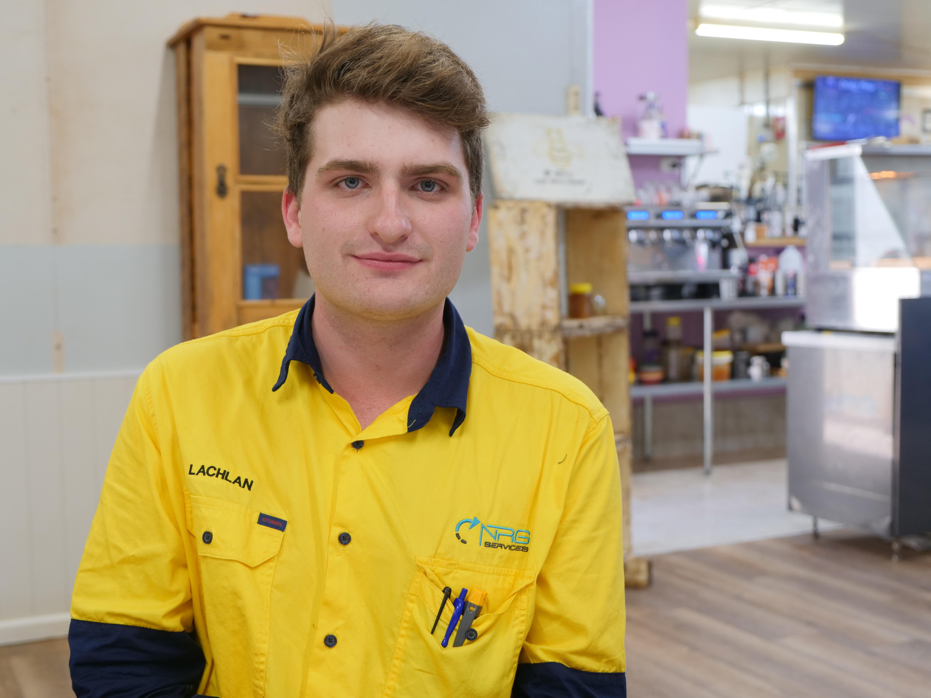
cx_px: 466
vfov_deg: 30.3
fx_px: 1291
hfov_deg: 39.7
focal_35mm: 48
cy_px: 349
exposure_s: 1/60
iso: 500
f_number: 2.8
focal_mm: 24
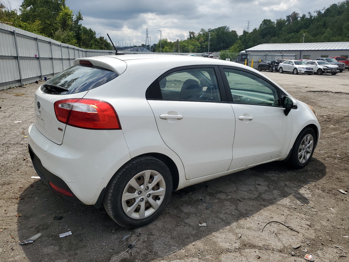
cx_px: 174
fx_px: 262
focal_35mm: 26
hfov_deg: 67.3
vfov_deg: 53.1
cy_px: 131
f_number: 1.5
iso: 50
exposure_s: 1/5000
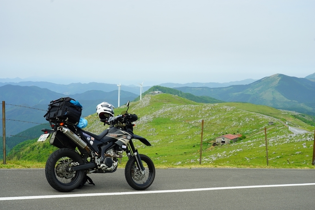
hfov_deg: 33.4
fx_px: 525
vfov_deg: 22.6
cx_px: 158
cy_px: 105
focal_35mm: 60
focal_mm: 60
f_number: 9
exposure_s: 1/100
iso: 100
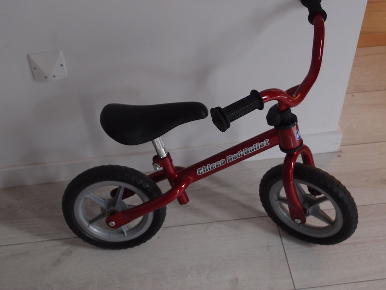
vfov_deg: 29.1
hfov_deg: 38.2
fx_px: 558
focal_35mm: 50
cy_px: 145
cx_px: 193
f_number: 2.1
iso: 200
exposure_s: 1/15
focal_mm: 10.83
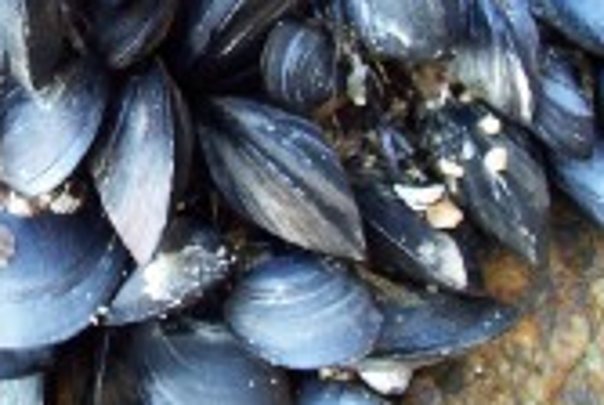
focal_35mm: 92
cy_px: 98
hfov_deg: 21.9
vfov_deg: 14.9
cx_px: 145
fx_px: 1546
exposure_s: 1/20
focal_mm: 5.6
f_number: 2.8
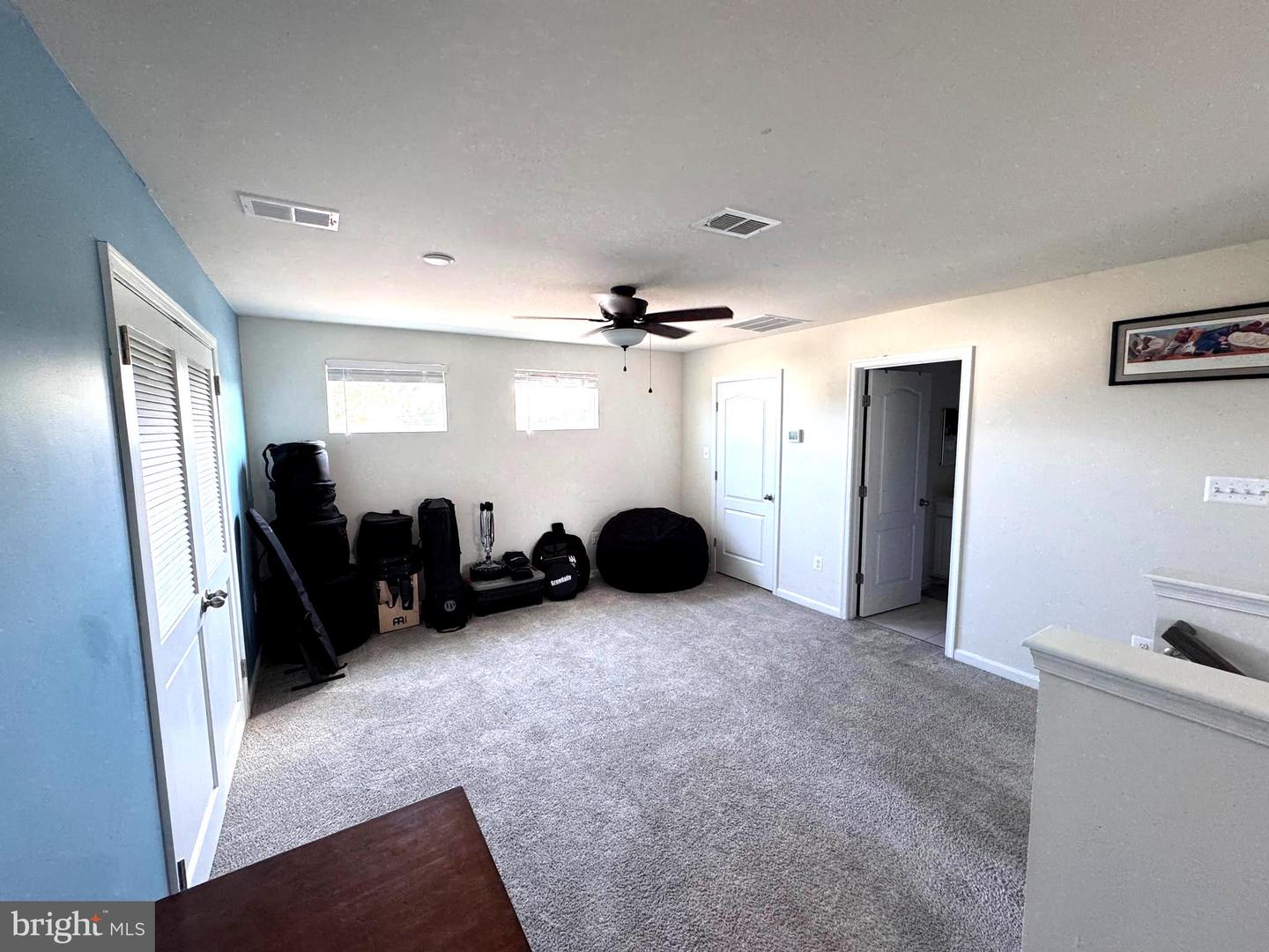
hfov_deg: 102.1
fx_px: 513
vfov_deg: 85.7
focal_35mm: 14
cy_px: 476
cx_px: 634
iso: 200
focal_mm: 2.22
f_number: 2.2
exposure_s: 1/60
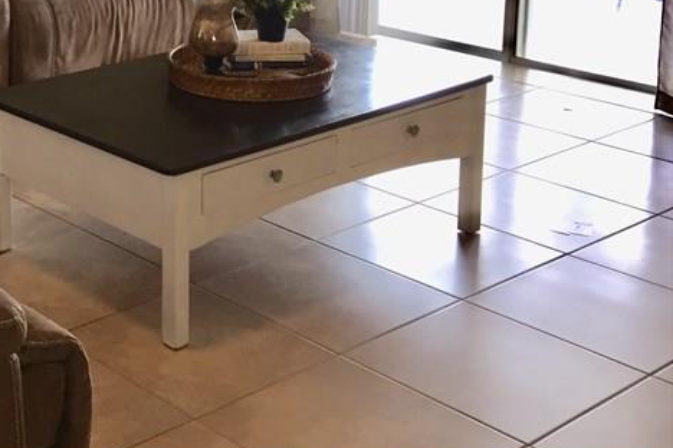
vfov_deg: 19.9
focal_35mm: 66
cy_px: -16
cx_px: -60
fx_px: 1234
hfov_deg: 27.9
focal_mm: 4.15
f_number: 2.2
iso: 50
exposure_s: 1/30
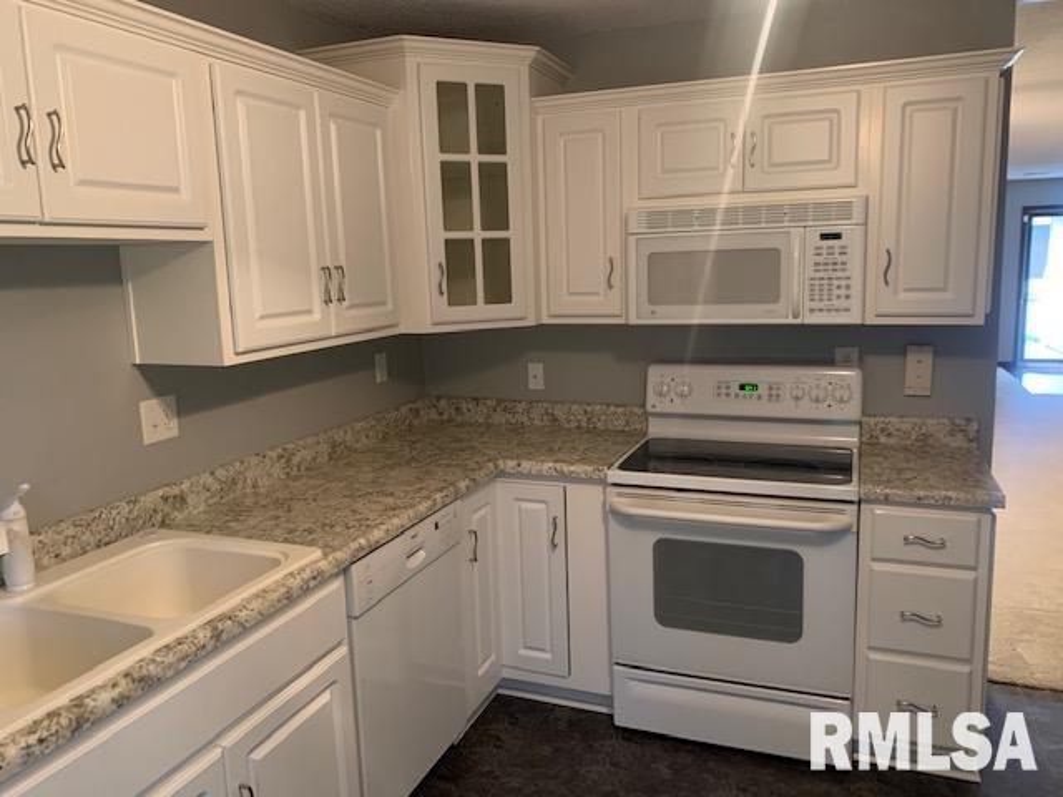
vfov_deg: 53.1
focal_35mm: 26
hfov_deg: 67.3
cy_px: 398
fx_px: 798
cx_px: 532
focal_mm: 4.25
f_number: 1.8
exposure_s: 1/40
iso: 400
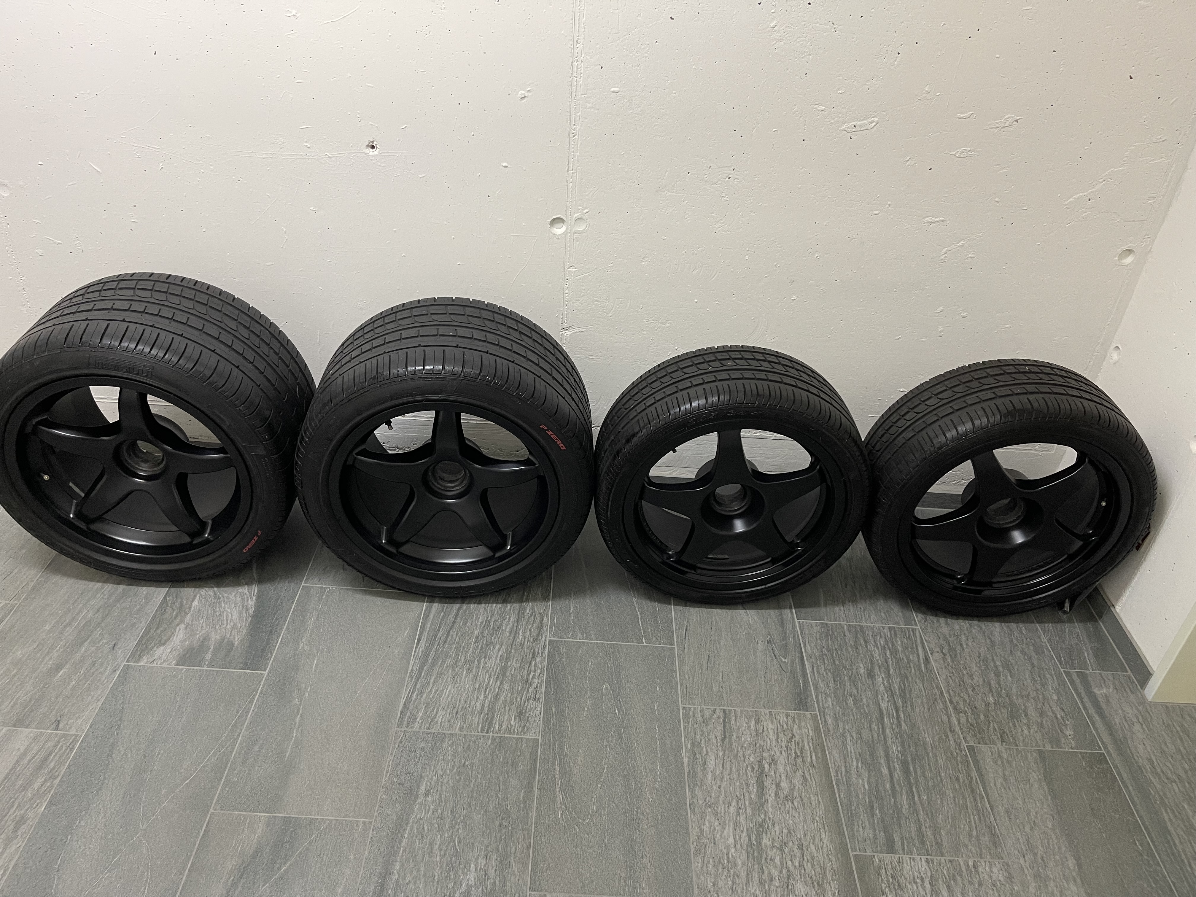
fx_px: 898
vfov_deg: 53.1
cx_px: 598
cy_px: 448
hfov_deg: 67.3
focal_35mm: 26
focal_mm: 5.1
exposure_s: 1/50
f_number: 1.6
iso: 200
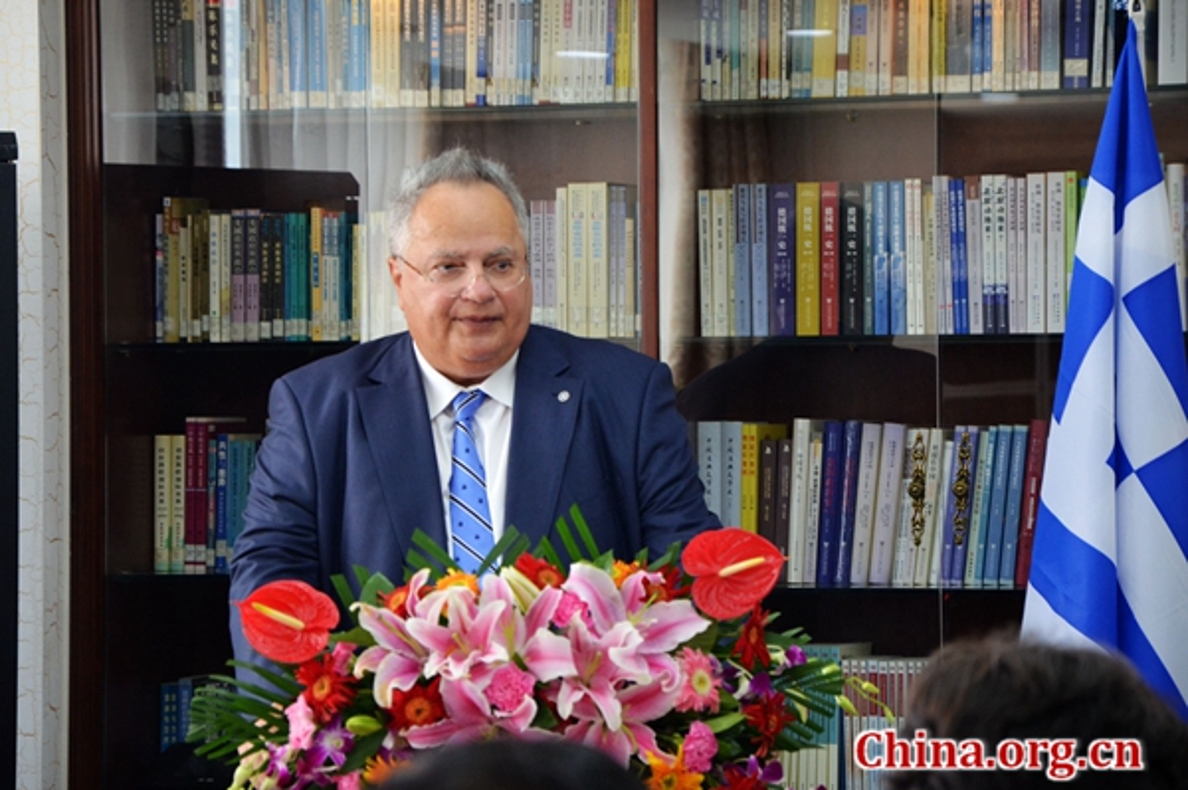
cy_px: 395
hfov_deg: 13.1
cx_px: 594
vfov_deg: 8.7
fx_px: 5193
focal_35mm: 158
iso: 800
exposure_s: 1/60
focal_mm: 105
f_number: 5.6
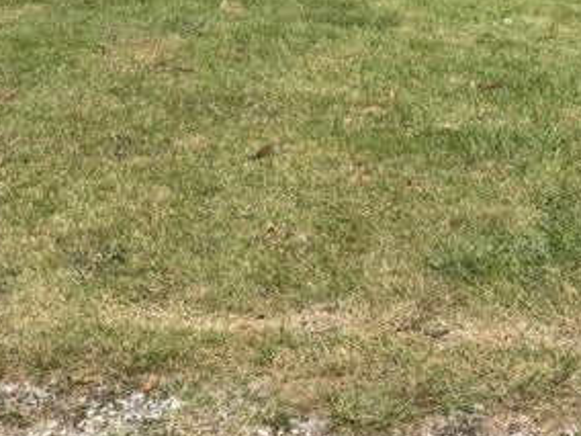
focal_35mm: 78
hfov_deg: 25.0
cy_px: 23
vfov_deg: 18.5
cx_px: 302
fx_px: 1309
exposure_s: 1/1845
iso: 50
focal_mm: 5.96
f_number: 1.6
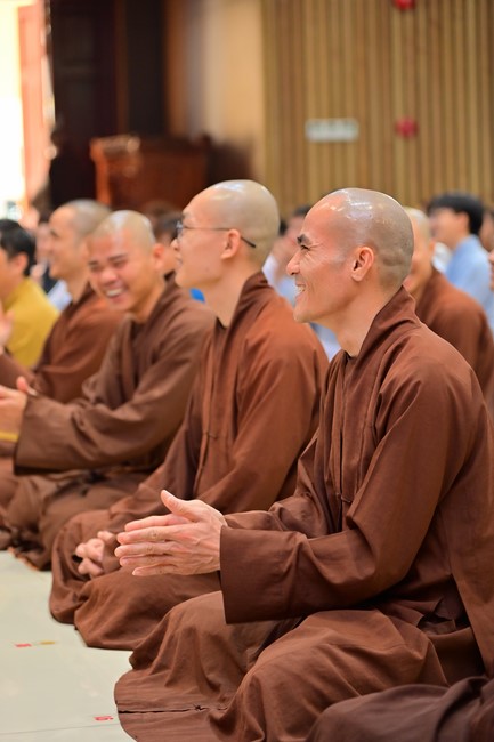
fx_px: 2471
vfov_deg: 17.1
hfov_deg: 11.4
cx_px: 247
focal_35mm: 120
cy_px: 371
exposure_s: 1/100
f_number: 4
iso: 1250
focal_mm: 120
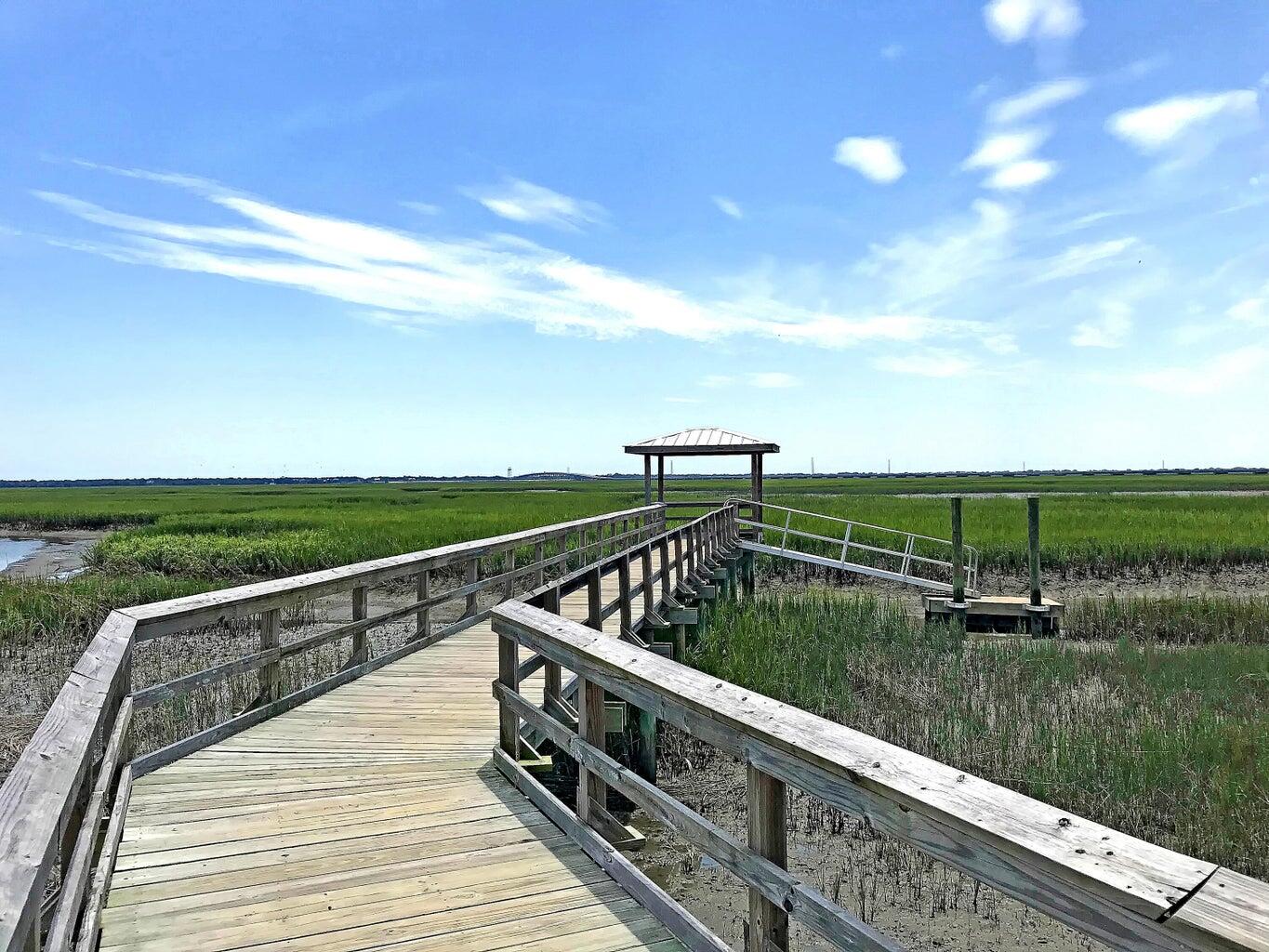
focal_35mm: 28
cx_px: 634
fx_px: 1027
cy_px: 476
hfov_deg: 63.4
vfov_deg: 49.8
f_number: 1.8
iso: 20
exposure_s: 1/3300
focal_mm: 3.99
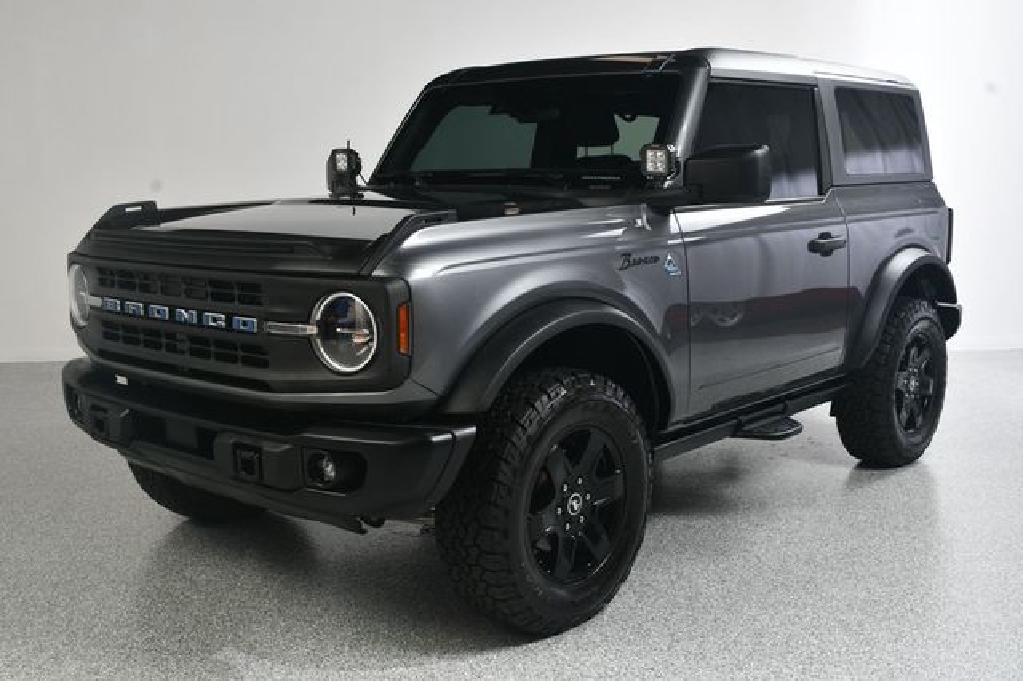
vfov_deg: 34.2
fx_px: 1108
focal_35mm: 39
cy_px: 340
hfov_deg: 49.6
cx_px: 512
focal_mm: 26
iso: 100
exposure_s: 1/160
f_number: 10
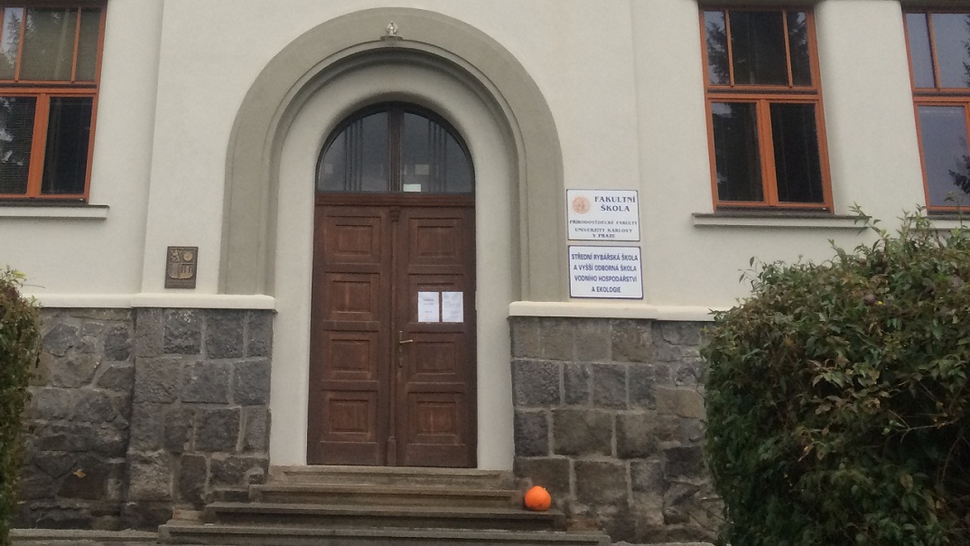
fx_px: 1260
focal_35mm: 49
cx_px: 374
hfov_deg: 41.8
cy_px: -8
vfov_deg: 23.3
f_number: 2.2
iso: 40
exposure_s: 1/33
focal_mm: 4.15
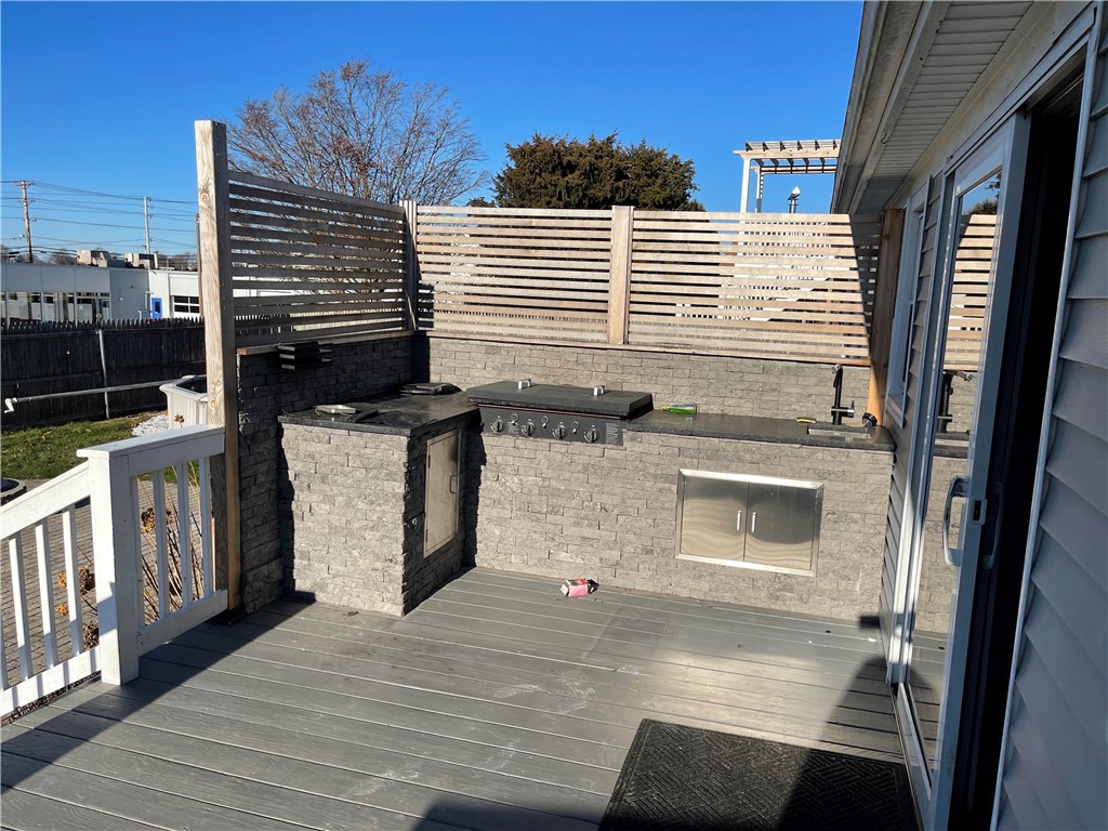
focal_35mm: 26
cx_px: 554
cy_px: 416
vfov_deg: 53.1
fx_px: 832
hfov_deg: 67.3
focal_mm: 5.1
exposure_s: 1/5376
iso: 32
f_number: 1.6
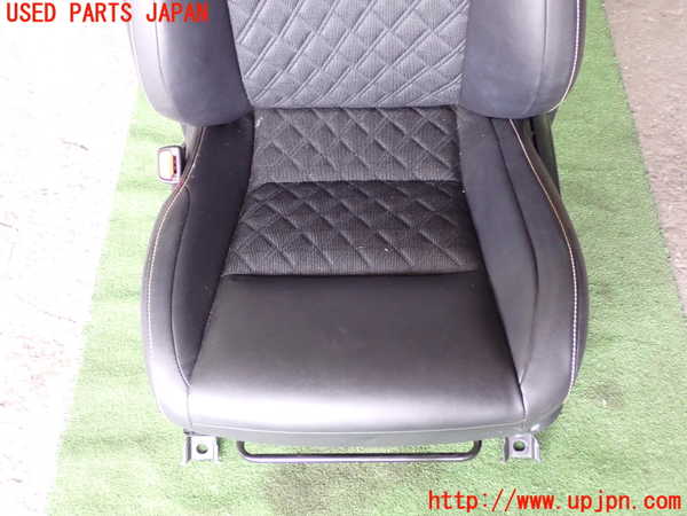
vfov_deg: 35.1
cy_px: 258
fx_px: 814
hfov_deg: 45.8
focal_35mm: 41
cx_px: 344
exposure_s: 1/30
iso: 800
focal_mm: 7.31
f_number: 2.8
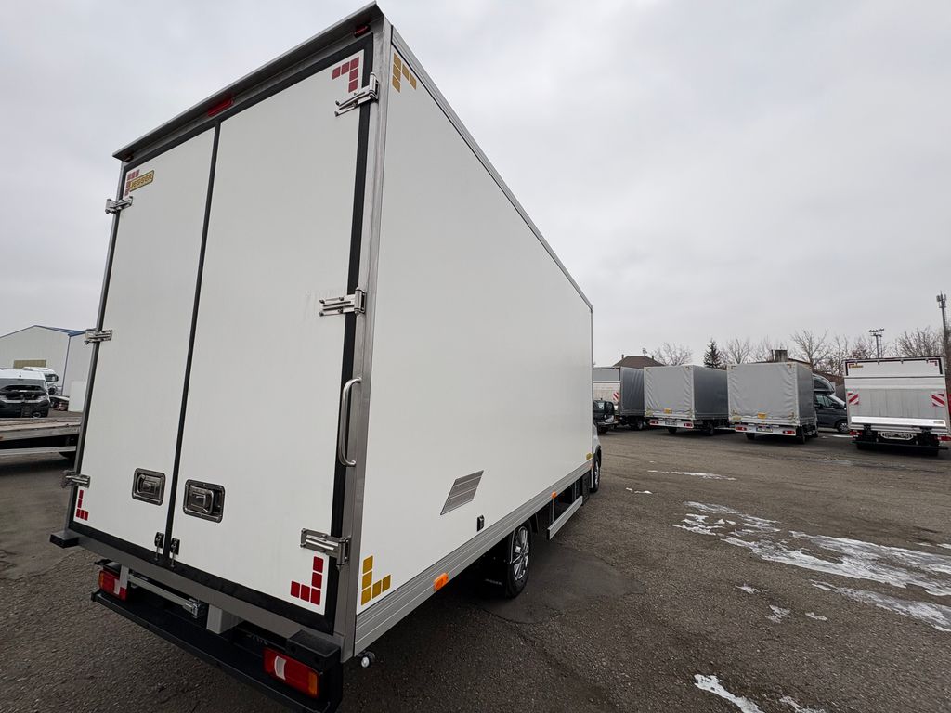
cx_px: 476
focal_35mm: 14
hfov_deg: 102.1
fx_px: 385
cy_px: 356
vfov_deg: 85.7
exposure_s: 1/229
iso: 40
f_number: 2.2
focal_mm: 2.22
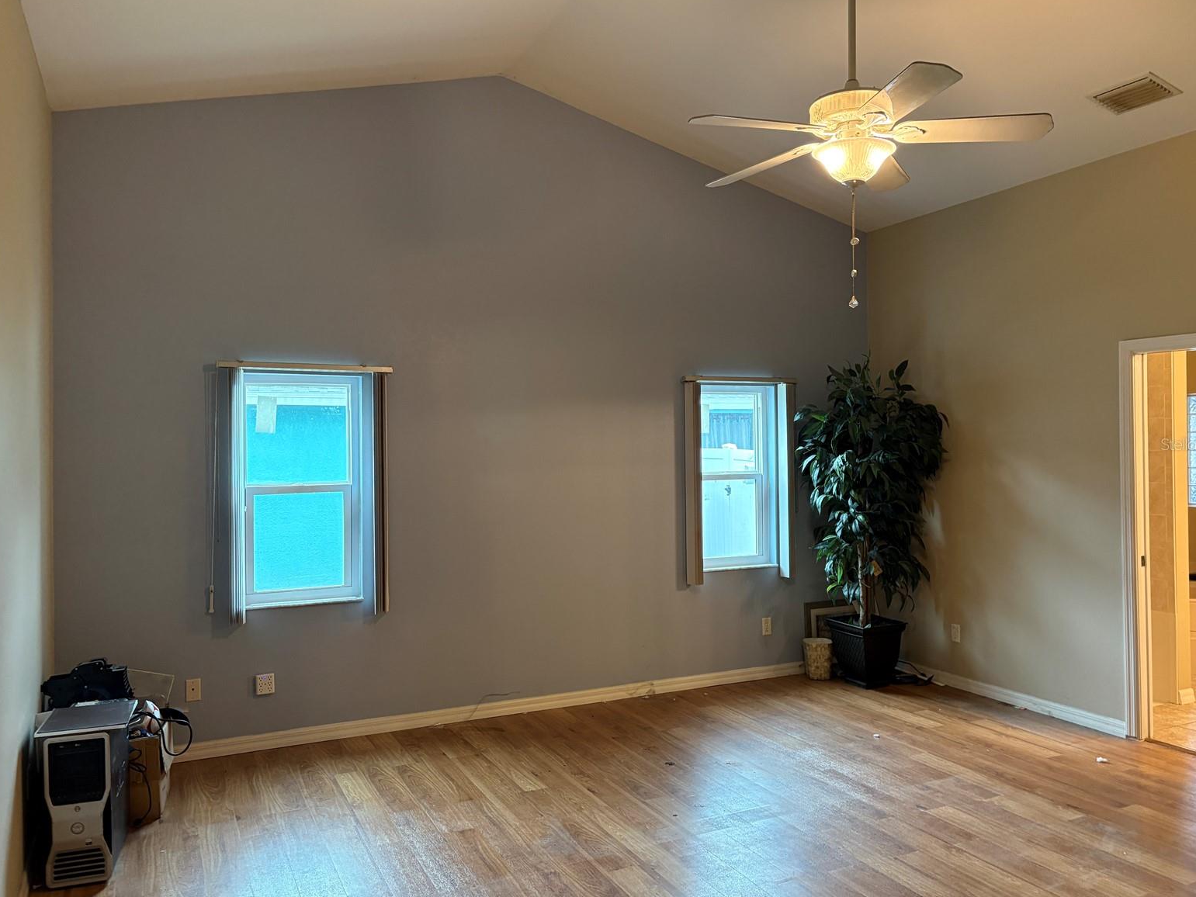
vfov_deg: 51.4
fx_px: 933
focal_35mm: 27
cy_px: 444
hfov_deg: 65.3
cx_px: 613
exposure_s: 1/60
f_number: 1.6
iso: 250
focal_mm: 5.96
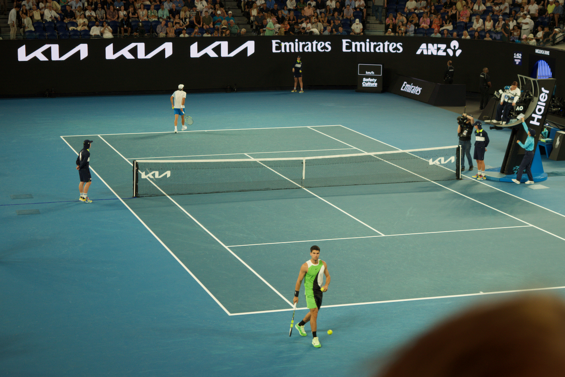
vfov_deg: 16.6
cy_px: 188
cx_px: 282
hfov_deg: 24.6
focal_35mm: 82
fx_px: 1295
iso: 400
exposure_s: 1/80
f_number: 5.6
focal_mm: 55
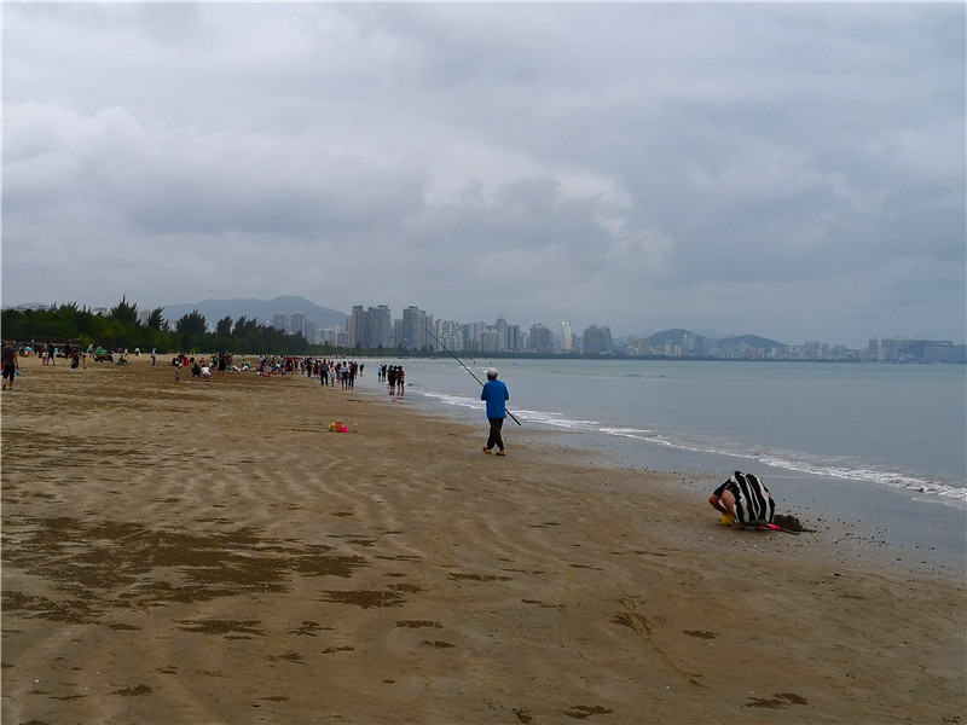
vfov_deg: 27.0
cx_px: 484
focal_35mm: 54
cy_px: 362
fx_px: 1508
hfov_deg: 35.5
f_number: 1.6
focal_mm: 3.95
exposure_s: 1/2584
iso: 50
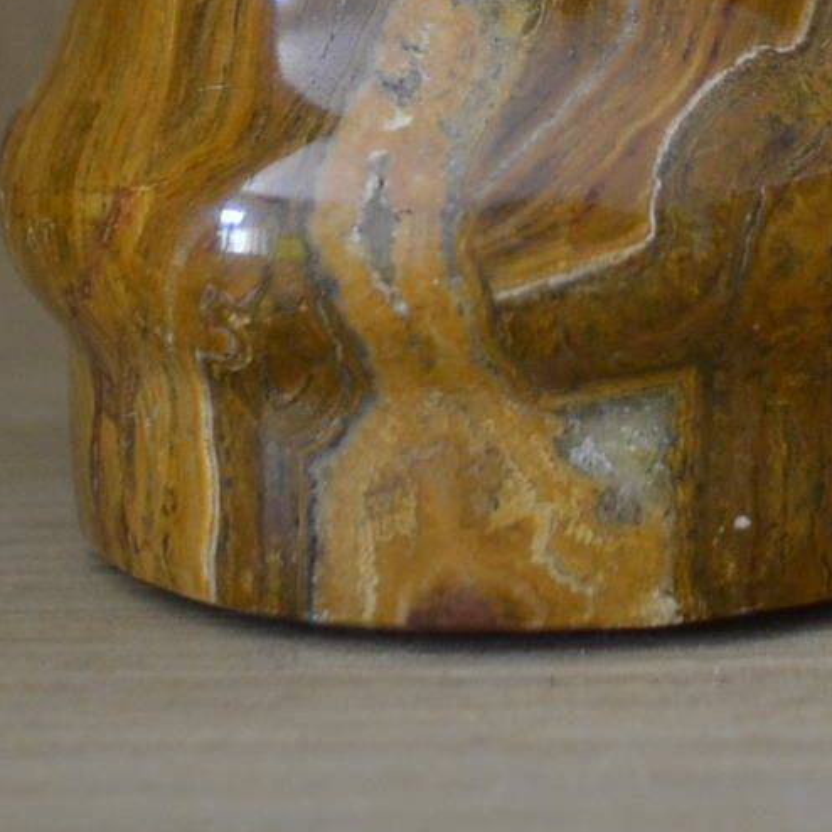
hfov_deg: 14.4
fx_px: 3236
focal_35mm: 119
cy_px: -421
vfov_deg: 13.8
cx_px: 834
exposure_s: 1/60
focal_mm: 20
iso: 720
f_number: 3.8
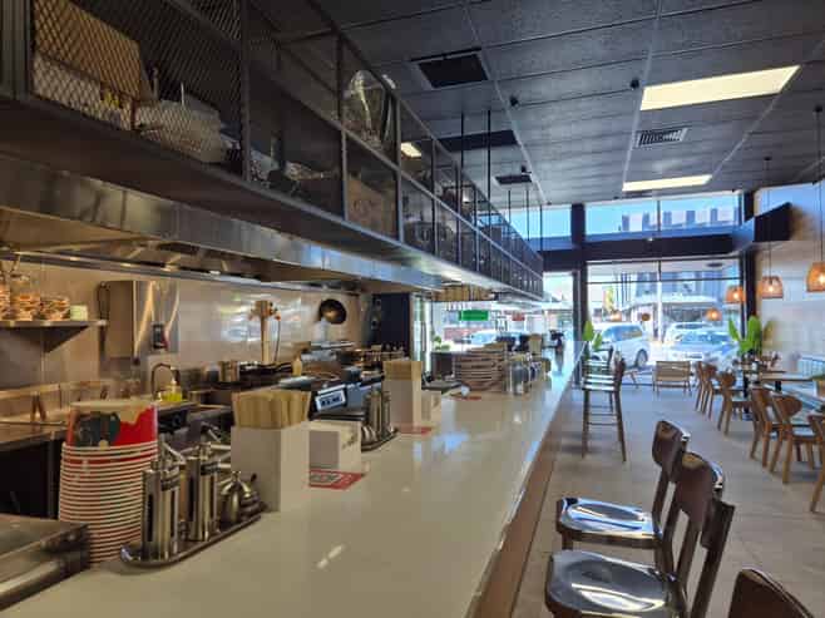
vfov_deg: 58.8
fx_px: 548
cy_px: 309
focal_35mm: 23
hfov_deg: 73.9
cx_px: 412
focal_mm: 5.4
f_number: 1.8
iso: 40
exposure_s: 1/100
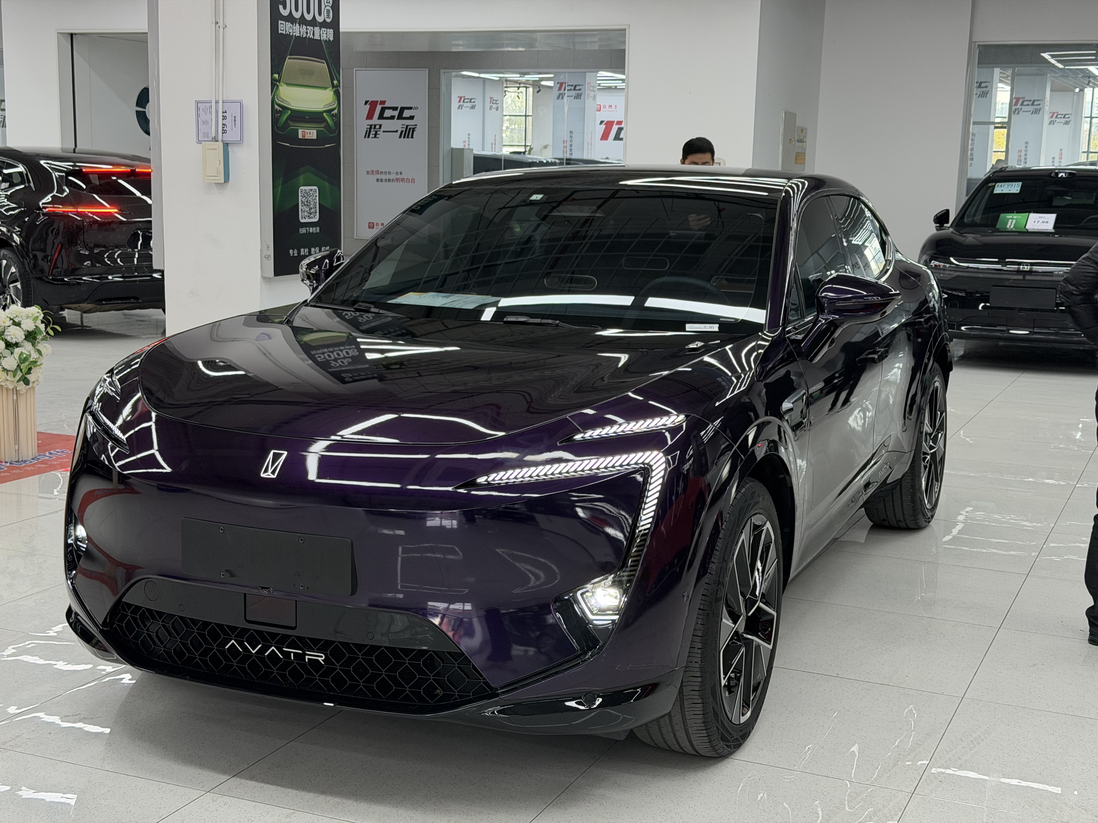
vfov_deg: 30.3
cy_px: 412
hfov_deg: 39.7
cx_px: 549
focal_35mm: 48
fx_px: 1523
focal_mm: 6.76
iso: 200
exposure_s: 1/156
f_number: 1.78
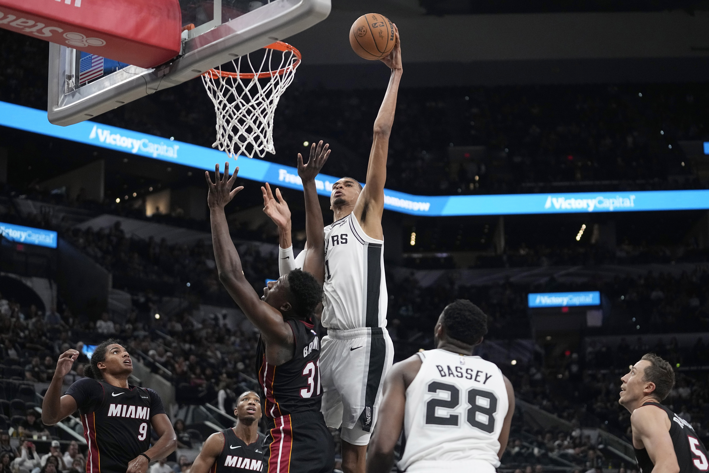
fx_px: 1379
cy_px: 236
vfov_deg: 19.5
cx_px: 354
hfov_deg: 28.8
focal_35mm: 70
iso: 4000
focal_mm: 70
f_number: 2.8
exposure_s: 1/2000
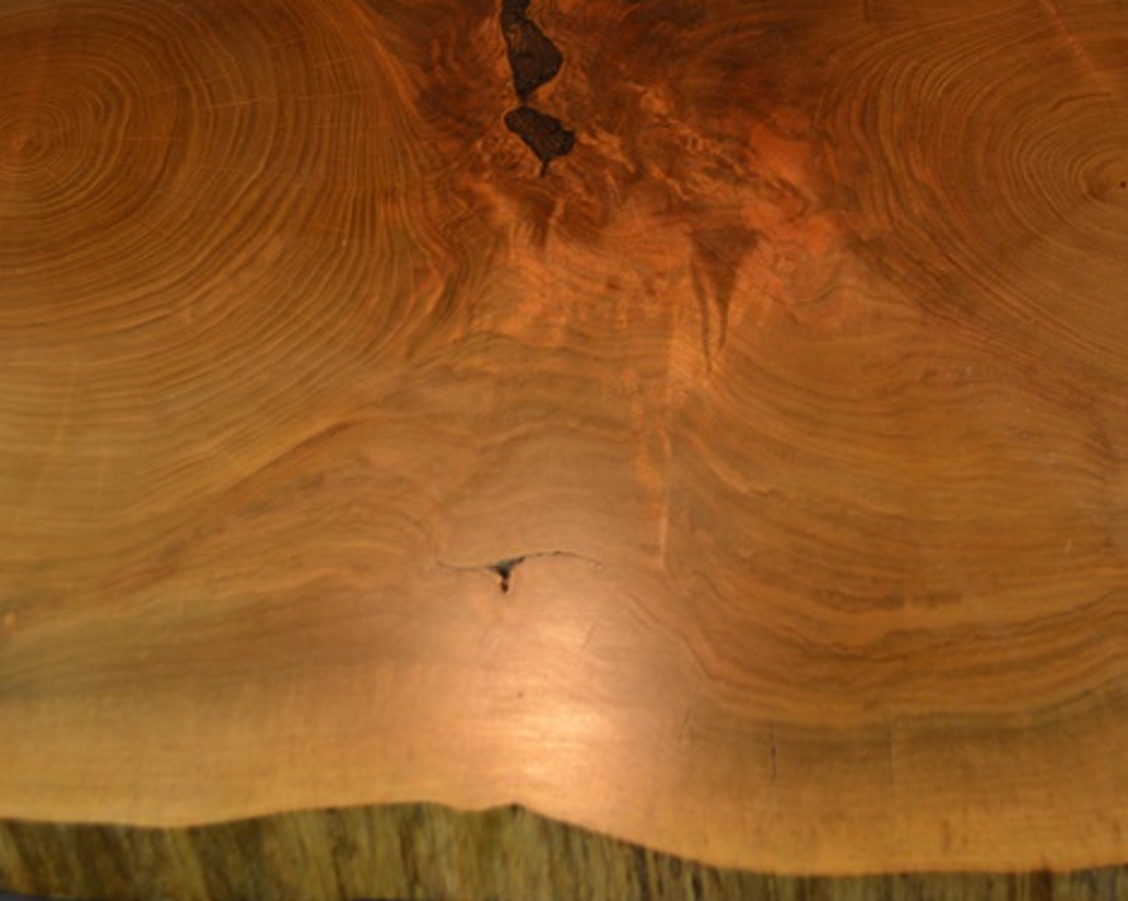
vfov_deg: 23.3
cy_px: 258
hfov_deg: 29.1
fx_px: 2169
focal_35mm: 65
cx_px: 685
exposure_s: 1/100
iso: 400
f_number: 5
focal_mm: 24
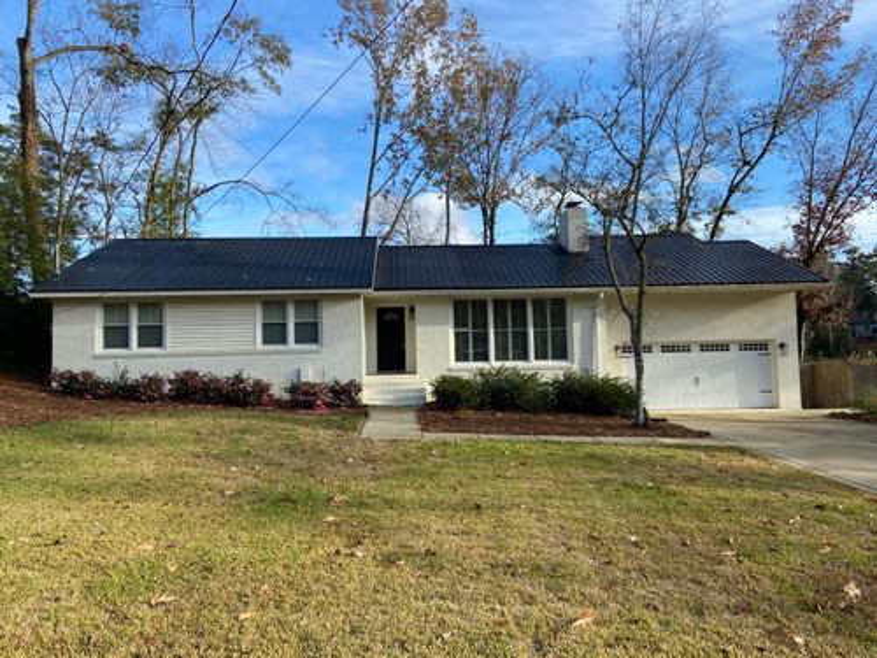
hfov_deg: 67.3
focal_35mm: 26
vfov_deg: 53.1
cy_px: 329
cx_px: 438
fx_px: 659
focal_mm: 4.25
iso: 32
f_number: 1.8
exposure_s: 1/1316
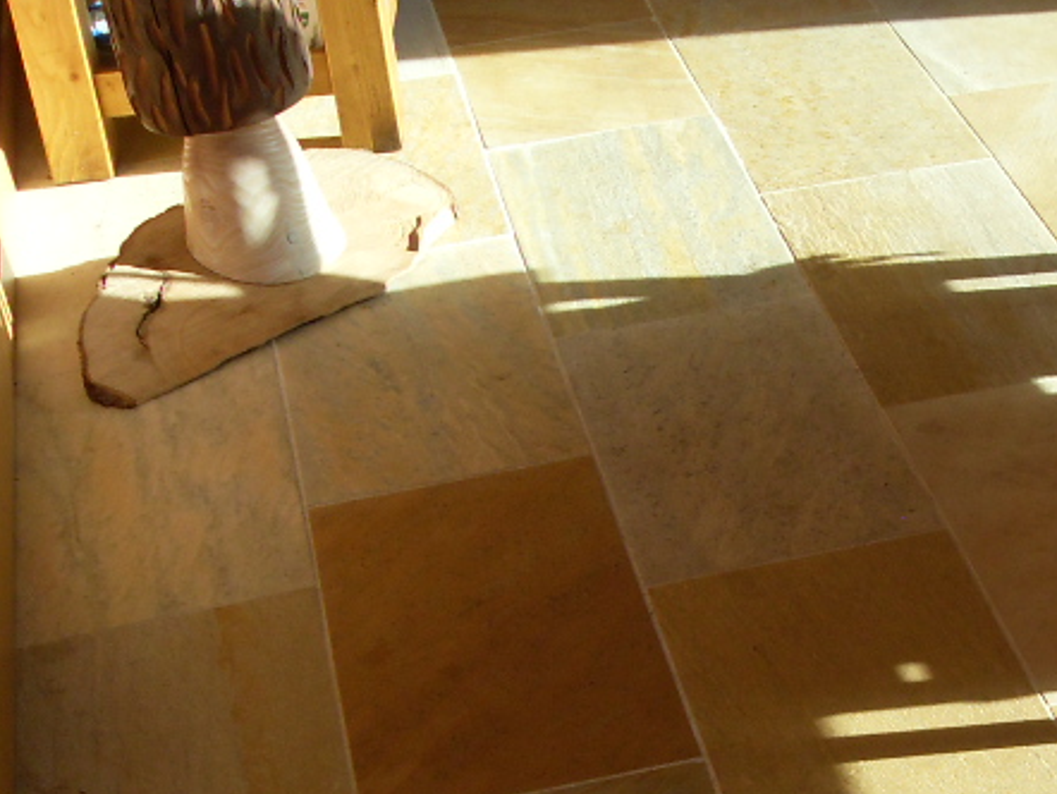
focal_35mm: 81
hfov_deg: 22.8
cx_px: 1145
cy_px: 768
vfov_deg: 17.8
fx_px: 2475
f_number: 2.8
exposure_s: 1/350
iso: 80
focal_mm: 6.3
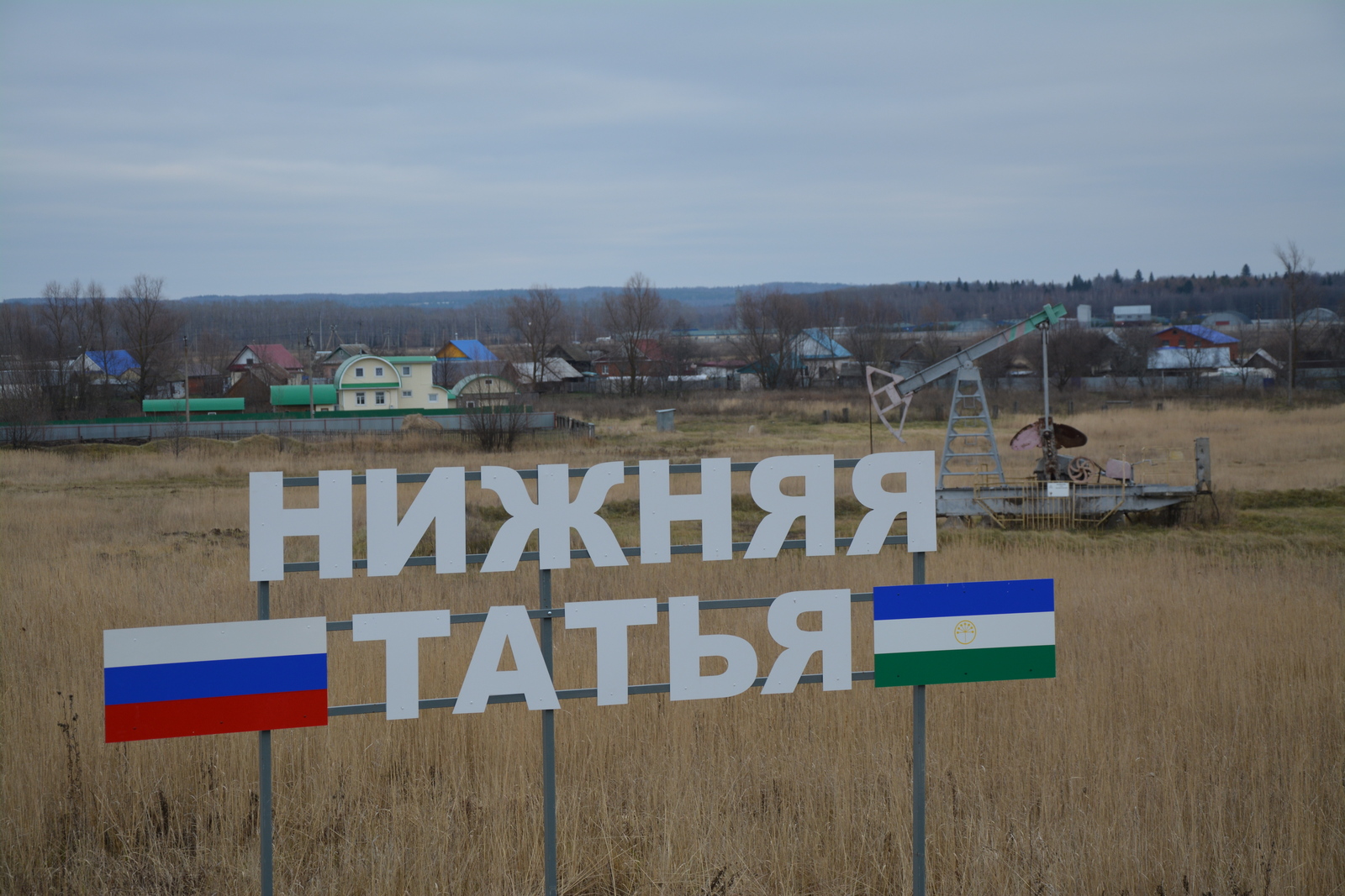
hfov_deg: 26.0
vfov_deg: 17.5
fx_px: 2914
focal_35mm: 78
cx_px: 672
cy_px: 448
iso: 200
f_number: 5.6
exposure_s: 1/125
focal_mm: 52
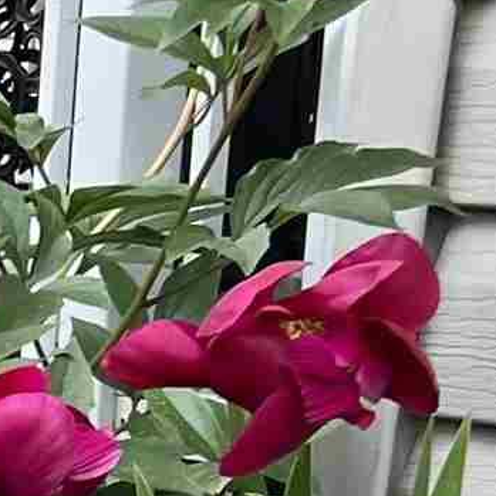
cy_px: 1033
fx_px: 3275
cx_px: -1086
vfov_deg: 8.2
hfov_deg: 7.4
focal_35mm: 202
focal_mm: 5.7
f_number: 1.5
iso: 40
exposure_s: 1/293
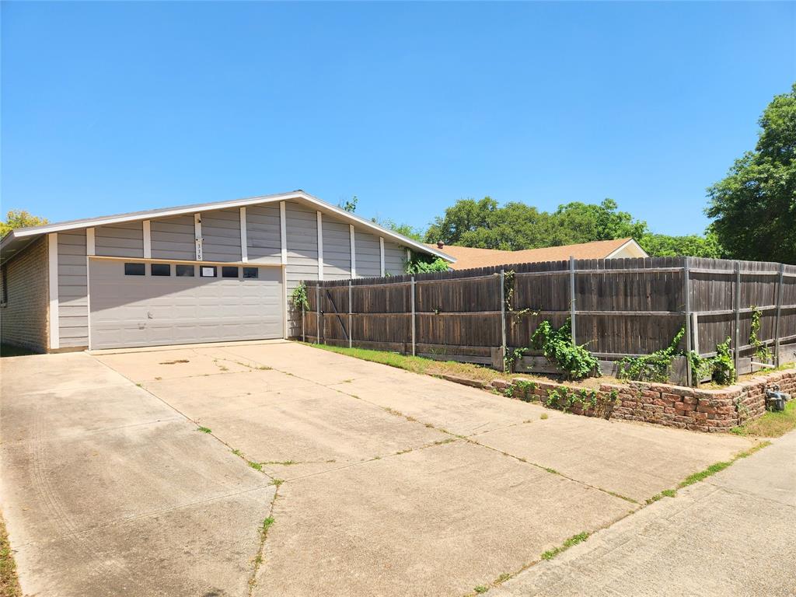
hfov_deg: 73.9
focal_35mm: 23
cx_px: 398
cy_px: 298
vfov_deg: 58.9
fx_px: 529
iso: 20
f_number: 1.8
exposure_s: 1/1686
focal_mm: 5.4
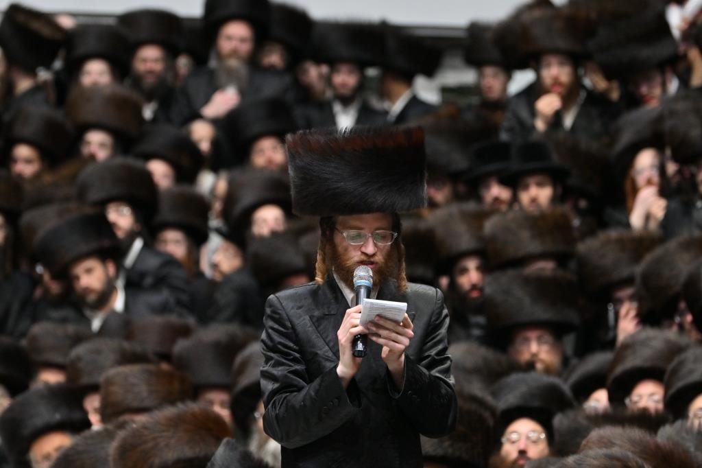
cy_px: 234
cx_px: 351
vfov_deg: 7.0
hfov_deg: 10.6
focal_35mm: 195
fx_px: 3801
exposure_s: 1/400
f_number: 2.8
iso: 800
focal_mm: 130
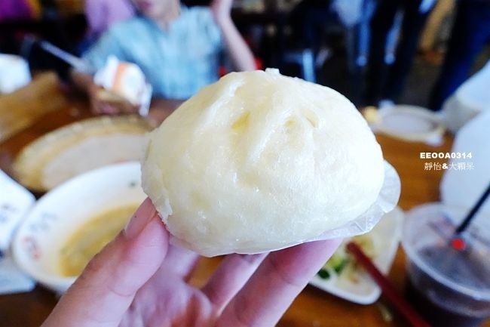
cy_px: 164
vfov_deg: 53.1
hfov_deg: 73.8
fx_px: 327
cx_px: 245
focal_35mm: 24
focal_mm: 8.8
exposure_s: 1/80
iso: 4000
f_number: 4
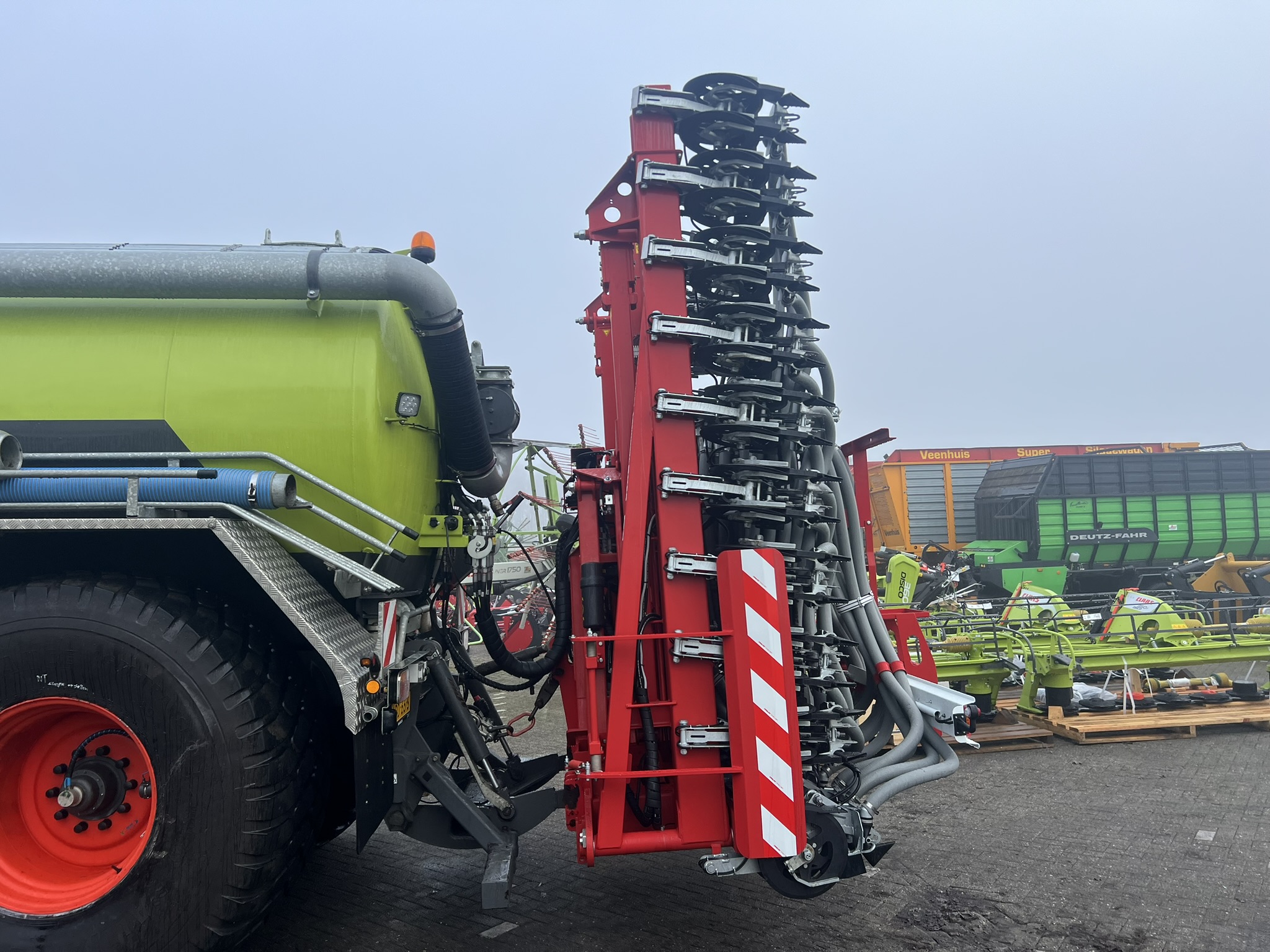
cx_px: 635
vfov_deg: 53.1
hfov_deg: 67.3
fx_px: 954
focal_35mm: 26
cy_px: 476
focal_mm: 5.7
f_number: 1.5
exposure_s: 1/1079
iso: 50
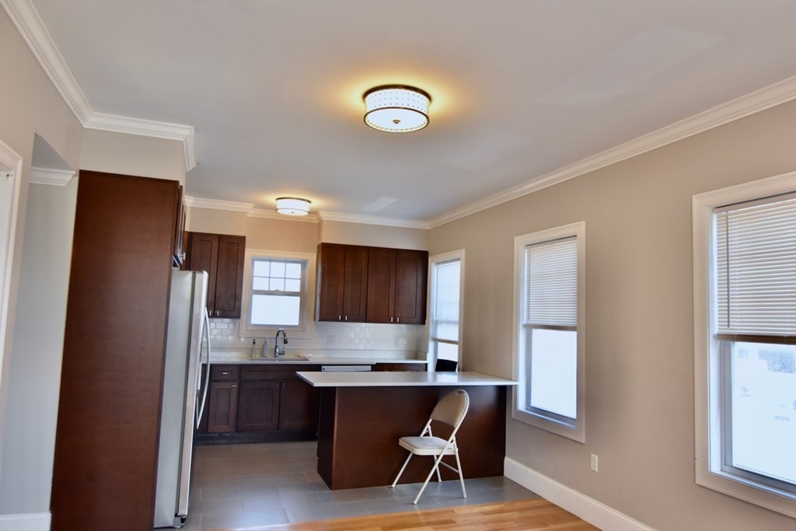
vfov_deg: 53.1
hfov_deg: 73.7
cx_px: 398
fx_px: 531
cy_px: 266
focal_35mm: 24
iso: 800
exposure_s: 1/125
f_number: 5.6
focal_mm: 16
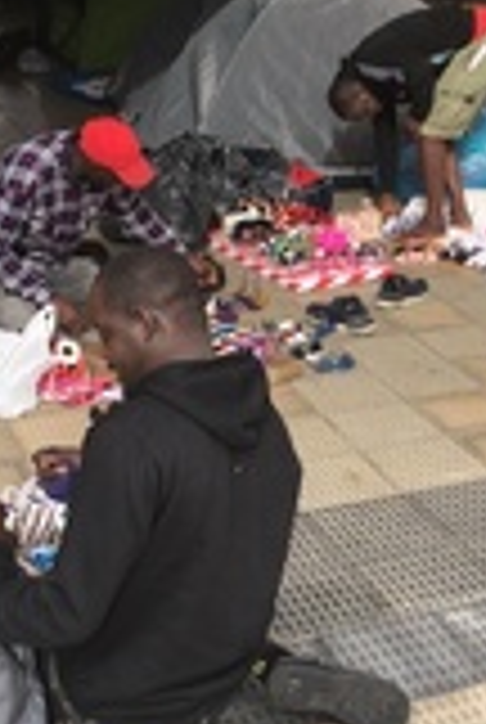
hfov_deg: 20.8
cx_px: 364
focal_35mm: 65
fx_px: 1311
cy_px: 281
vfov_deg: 30.8
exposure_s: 1/207
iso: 25
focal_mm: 4.15
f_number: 2.2
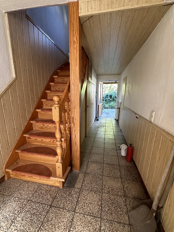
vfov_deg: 98.2
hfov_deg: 81.7
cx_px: 88
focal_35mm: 15
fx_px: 101
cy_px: 117
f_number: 2.2
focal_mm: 2.22
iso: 250
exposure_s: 1/99
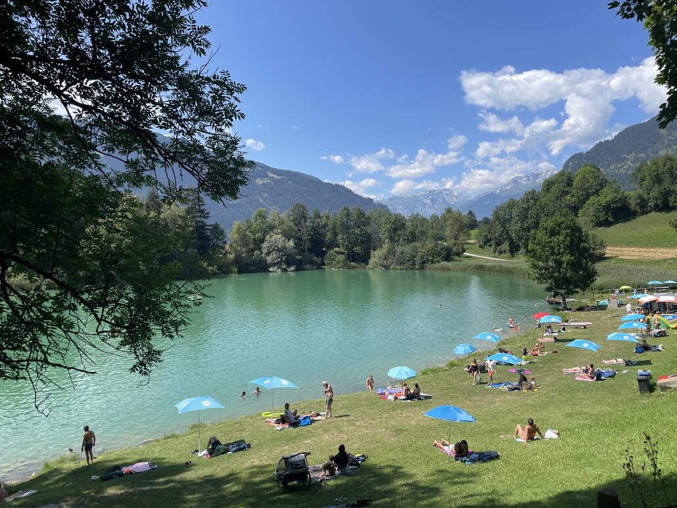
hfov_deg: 67.3
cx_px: 338
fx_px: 509
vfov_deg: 53.1
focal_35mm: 26
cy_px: 254
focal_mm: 4.2
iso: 32
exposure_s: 1/2959
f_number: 1.6
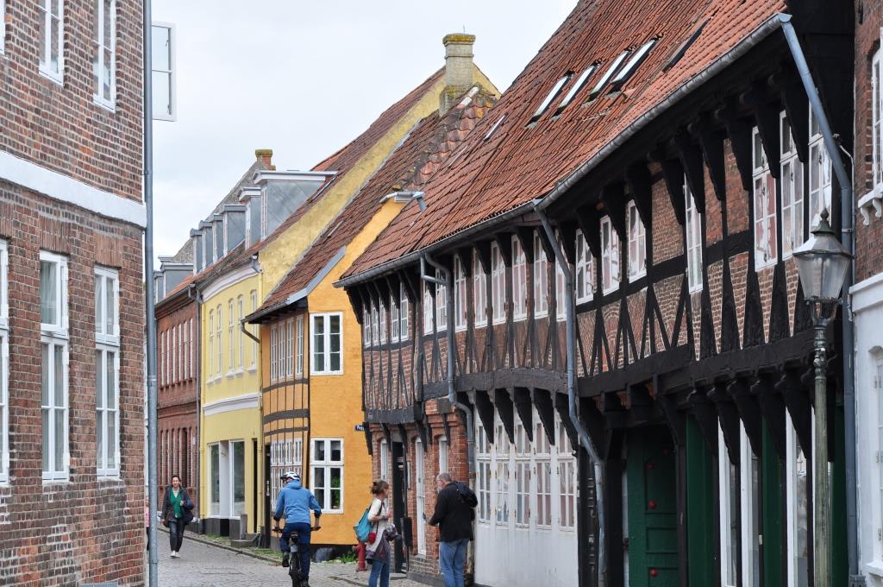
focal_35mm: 128
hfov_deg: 16.1
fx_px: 3123
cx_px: 442
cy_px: 294
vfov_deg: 10.7
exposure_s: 1/200
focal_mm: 85
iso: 200
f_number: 10
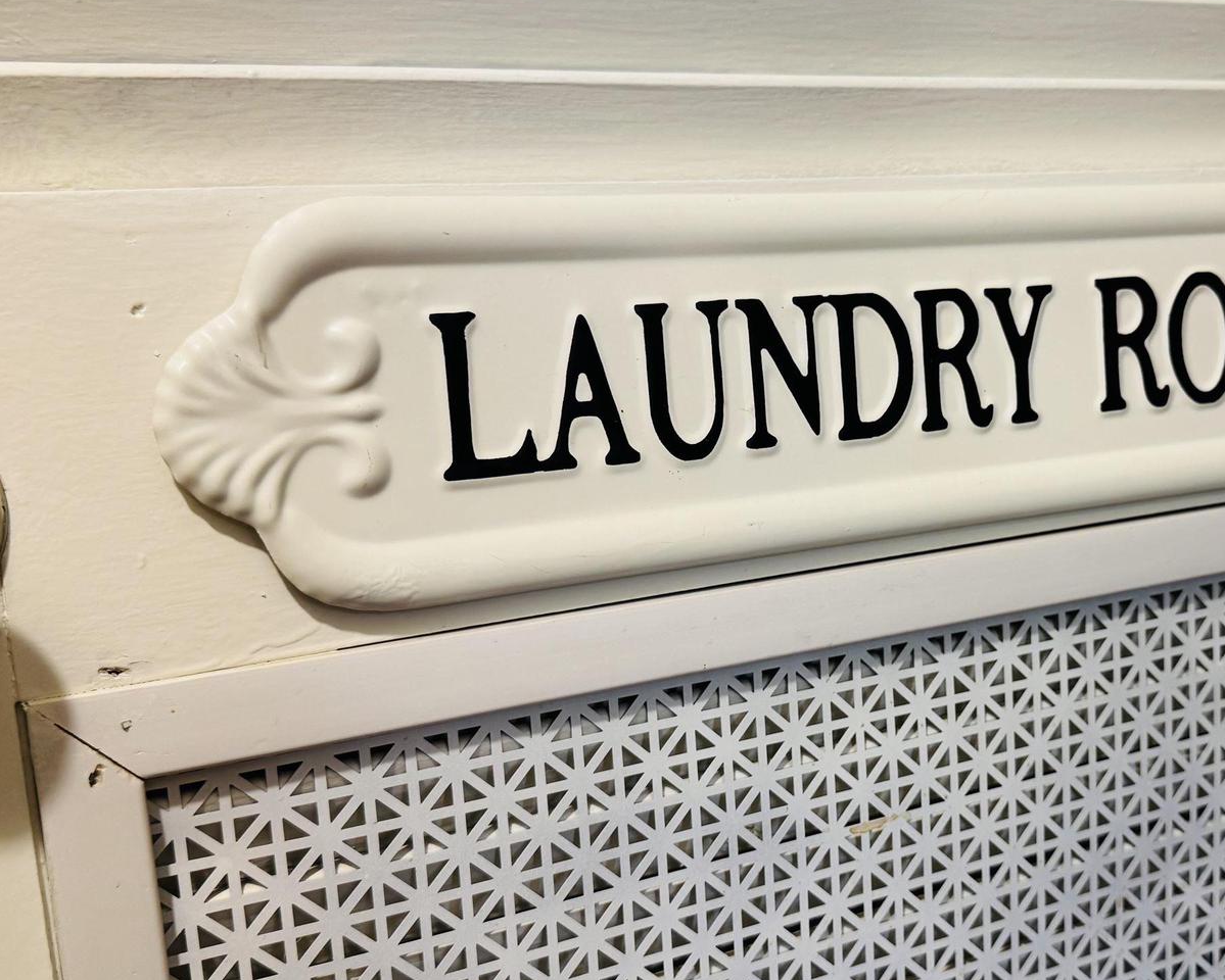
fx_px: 1451
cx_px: 784
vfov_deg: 37.4
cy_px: 509
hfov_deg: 45.3
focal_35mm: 40
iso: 160
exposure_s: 1/60
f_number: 1.78
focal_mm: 6.76
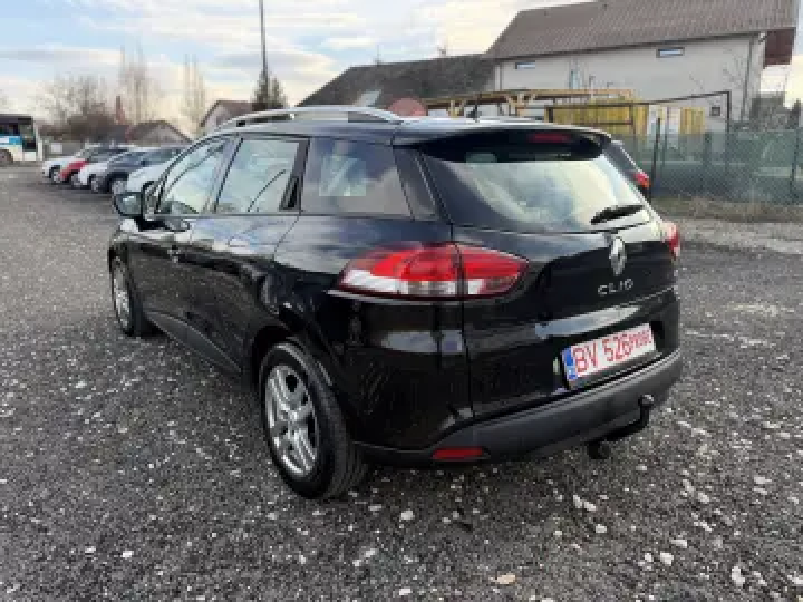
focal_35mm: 24
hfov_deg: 71.6
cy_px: 301
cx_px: 402
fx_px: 557
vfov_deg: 56.8
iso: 100
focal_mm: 6.76
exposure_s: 1/967
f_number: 1.78
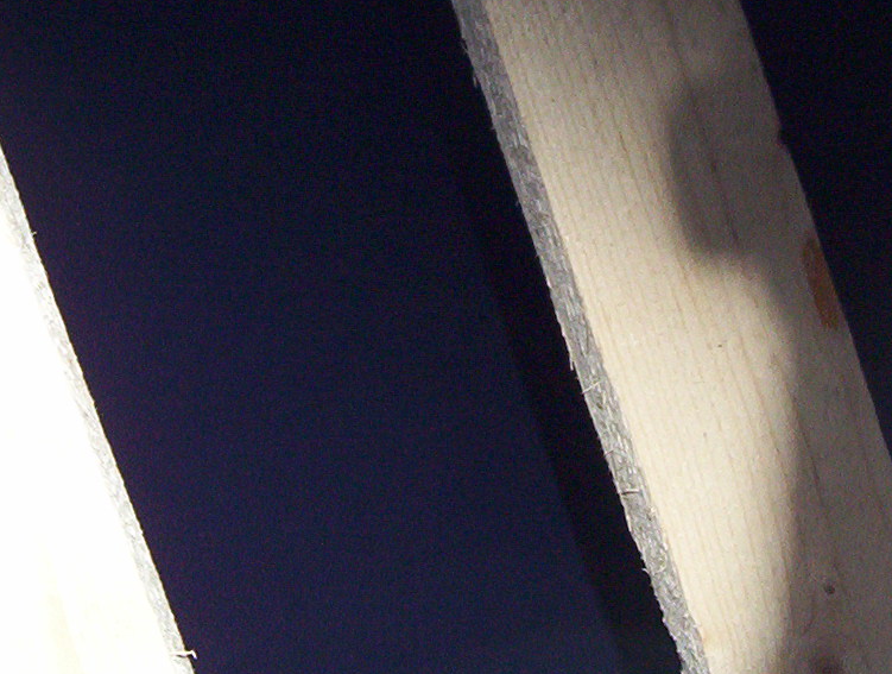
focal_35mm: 113
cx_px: 456
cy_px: 115
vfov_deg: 13.1
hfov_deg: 17.4
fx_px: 2919
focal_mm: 6.78
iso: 140
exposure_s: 1/80.5
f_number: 4.22
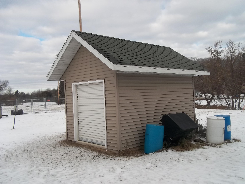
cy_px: 92
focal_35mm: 32
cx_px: 122
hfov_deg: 56.8
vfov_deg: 44.2
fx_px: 226
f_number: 8.8
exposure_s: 1/160
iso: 80
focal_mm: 5.7
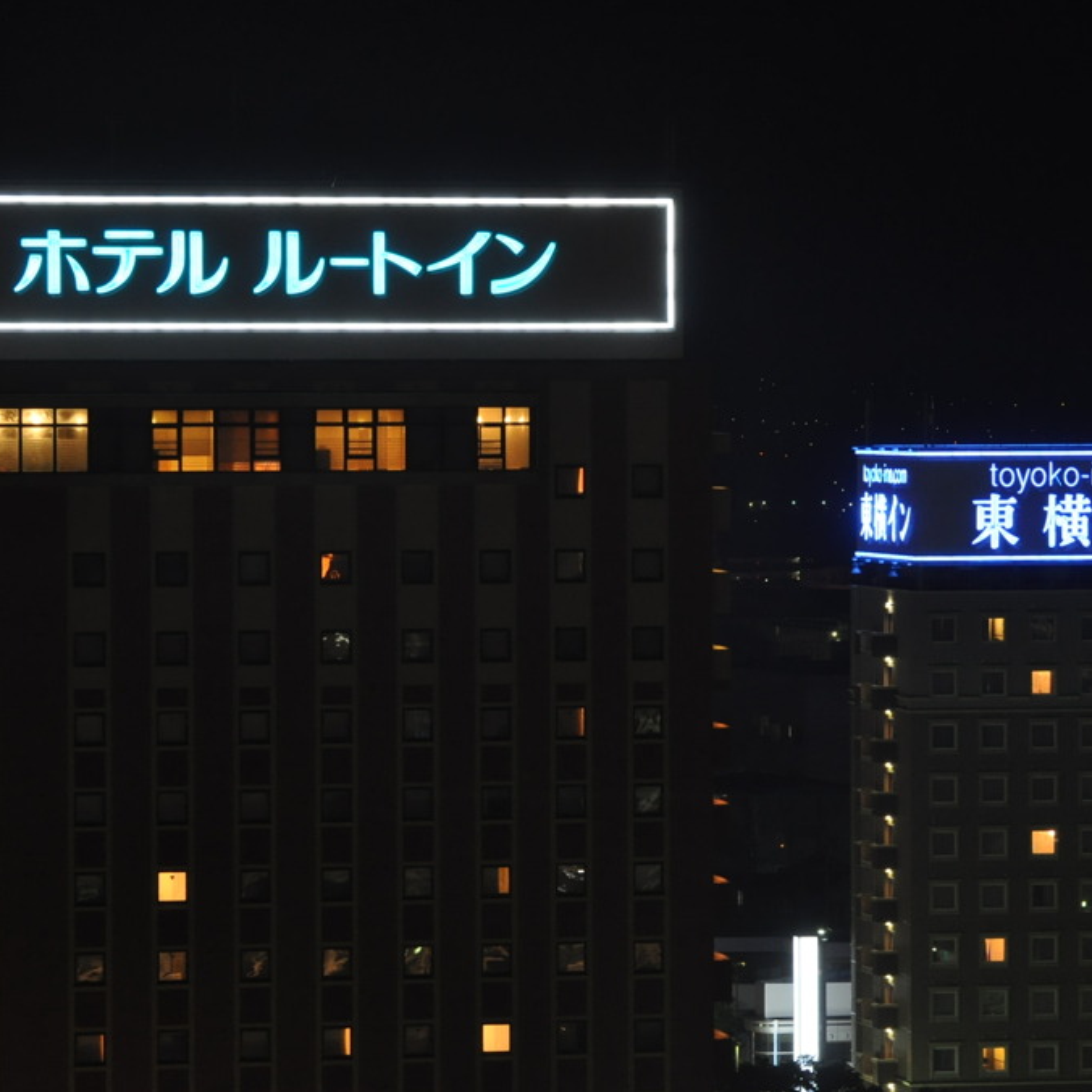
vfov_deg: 9.1
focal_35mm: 193
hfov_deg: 9.1
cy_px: 544
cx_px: 540
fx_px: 6888
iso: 1100
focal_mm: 100
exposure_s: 1/8
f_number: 7.1
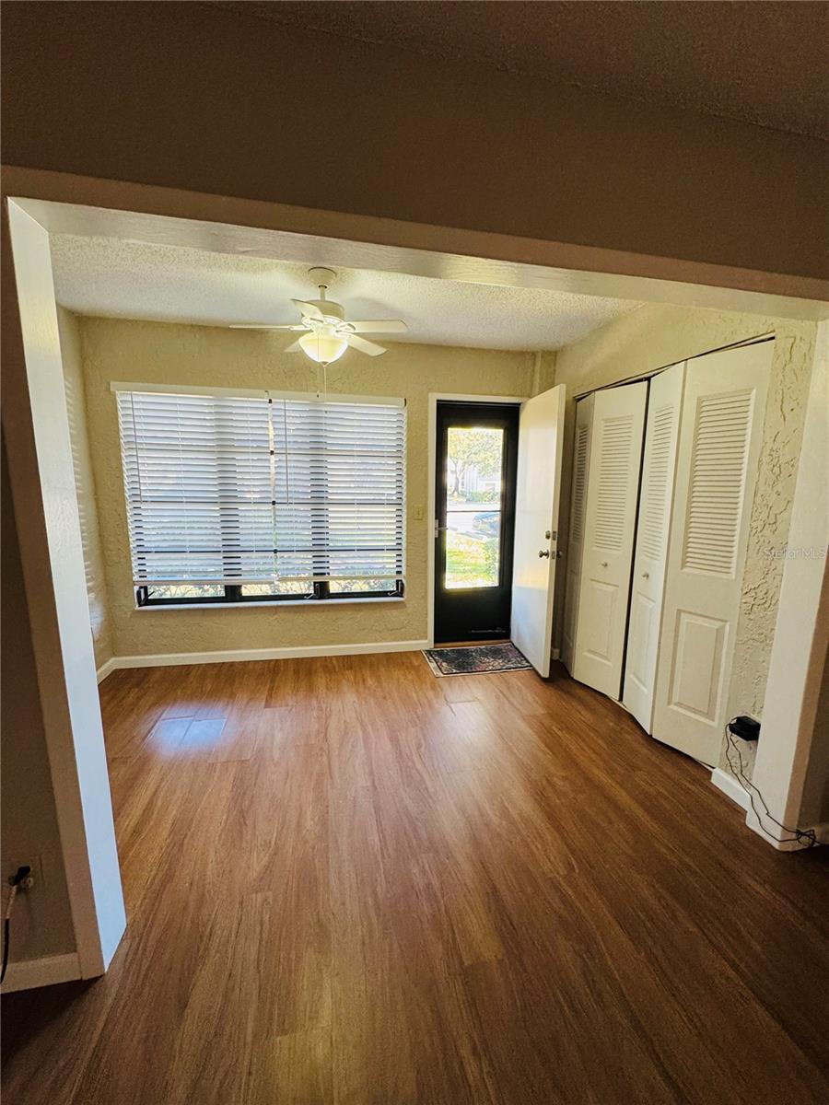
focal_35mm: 14
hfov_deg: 85.7
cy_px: 552
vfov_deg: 102.1
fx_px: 447
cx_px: 414
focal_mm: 2.22
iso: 200
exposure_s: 1/120
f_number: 2.2
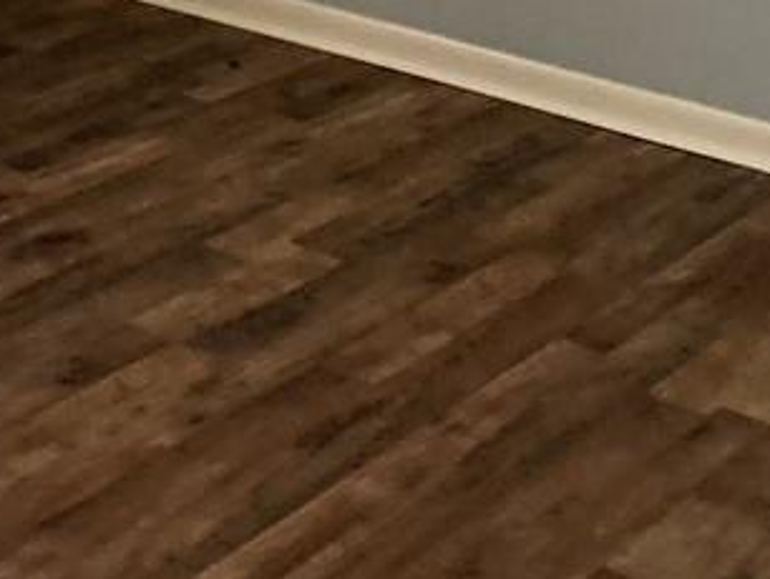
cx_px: 284
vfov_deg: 14.3
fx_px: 2159
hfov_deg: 20.2
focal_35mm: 97
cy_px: -284
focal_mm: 3
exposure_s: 1/40
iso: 200
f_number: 1.8
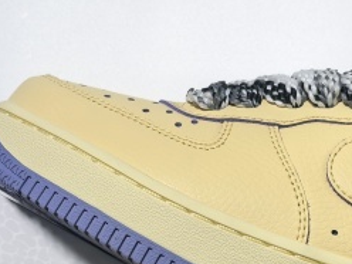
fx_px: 885
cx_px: 255
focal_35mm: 87
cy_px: 375
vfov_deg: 15.8
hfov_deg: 22.3
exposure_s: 1/335
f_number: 2
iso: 50
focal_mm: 6.98
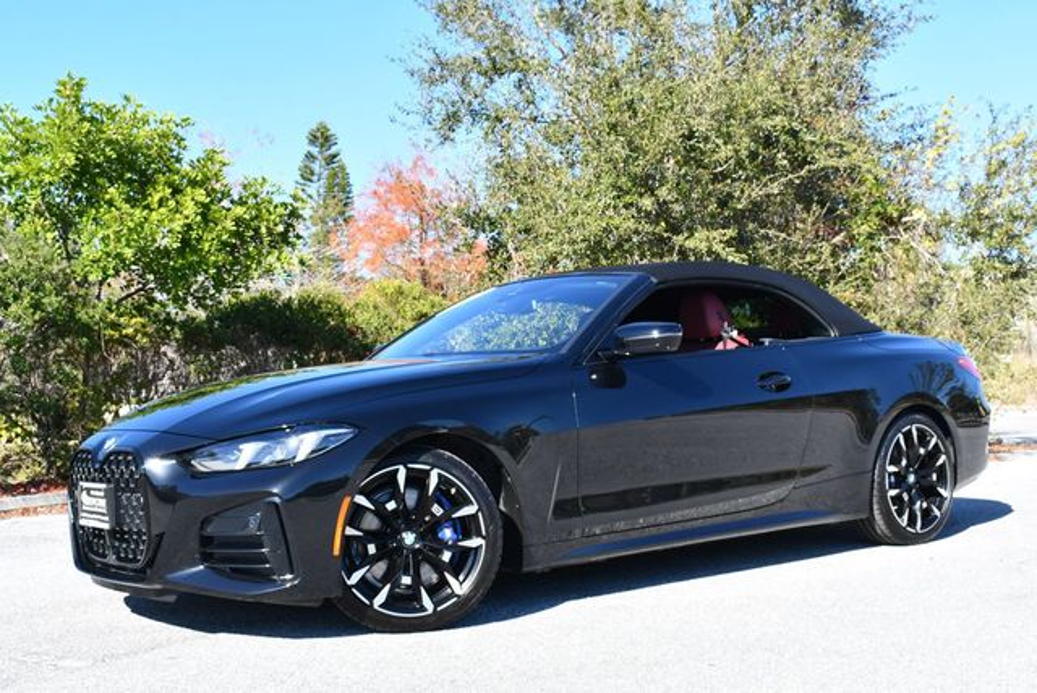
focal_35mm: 48
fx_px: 1384
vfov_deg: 28.1
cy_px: 346
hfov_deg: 41.1
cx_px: 518
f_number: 8
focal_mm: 24
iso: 200
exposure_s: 1/250
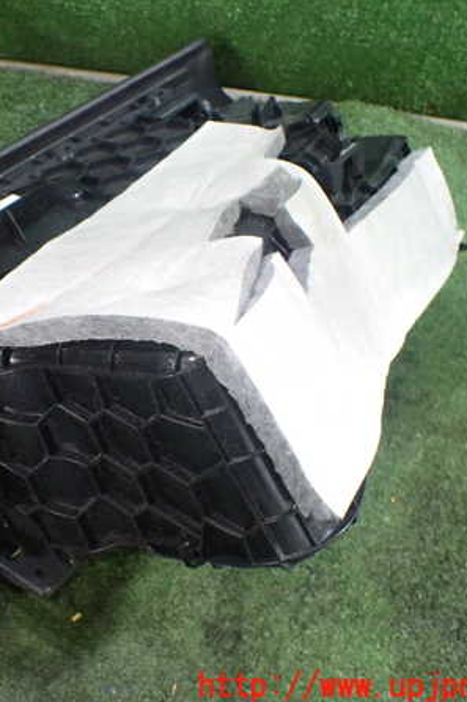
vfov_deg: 46.4
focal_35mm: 42
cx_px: 82
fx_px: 818
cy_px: 353
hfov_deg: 30.9
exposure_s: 1/60
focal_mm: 5.4
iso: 800
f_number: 2.3
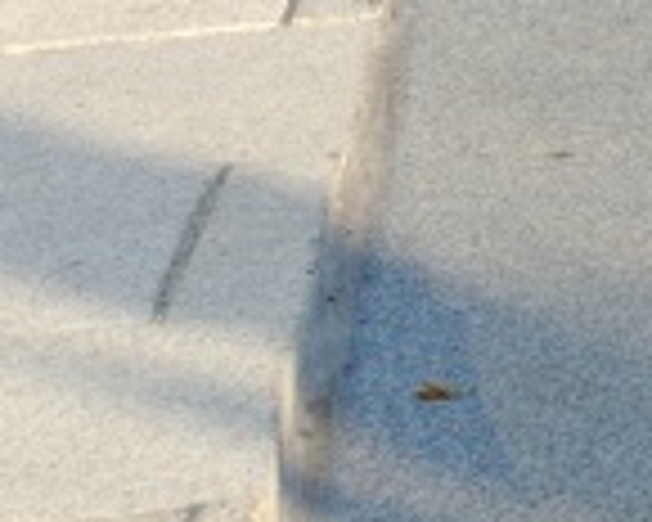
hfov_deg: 4.6
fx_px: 7429
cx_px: 2469
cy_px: -1292
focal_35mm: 385
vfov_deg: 3.9
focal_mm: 30
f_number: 9.5
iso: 100
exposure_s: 1/60
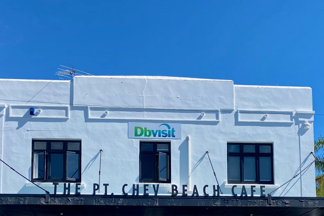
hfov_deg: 45.4
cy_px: 192
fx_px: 387
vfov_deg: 29.9
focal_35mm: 43
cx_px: 167
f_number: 1.8
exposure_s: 1/2315
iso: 32
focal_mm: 4.25
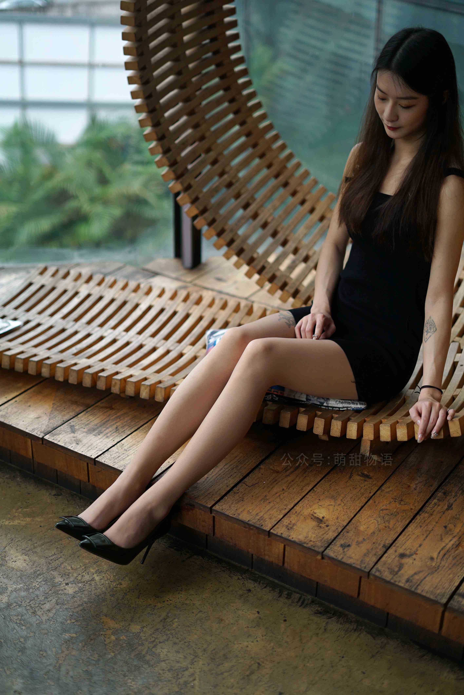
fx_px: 965
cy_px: 348
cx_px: 232
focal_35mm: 50
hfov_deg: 27.0
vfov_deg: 39.6
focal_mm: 50
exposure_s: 1/1250
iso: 250
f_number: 1.8
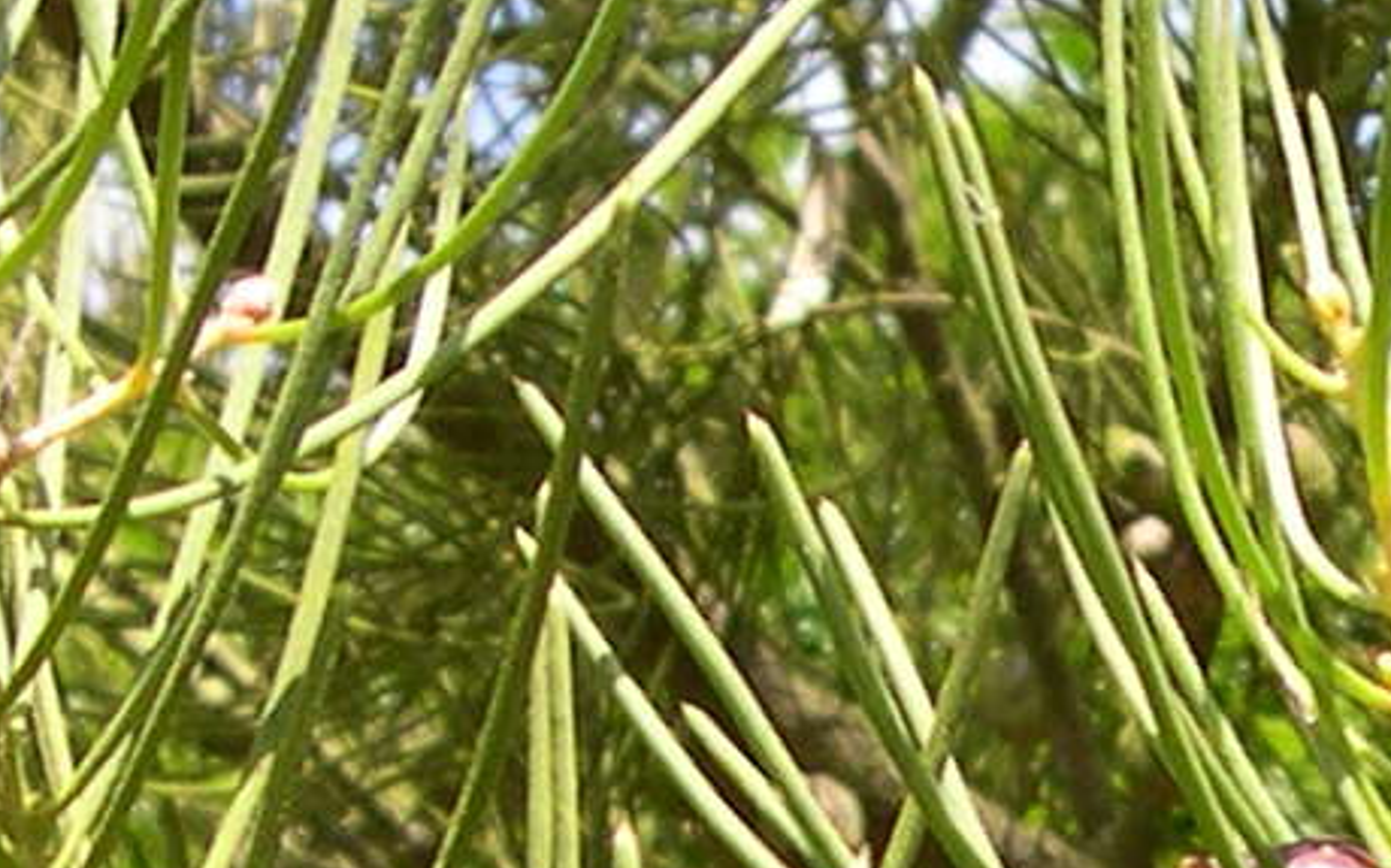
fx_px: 7540
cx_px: 1415
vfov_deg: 6.6
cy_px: 992
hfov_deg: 10.4
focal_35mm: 199
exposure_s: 1/494
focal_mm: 8
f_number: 2.8
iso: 100
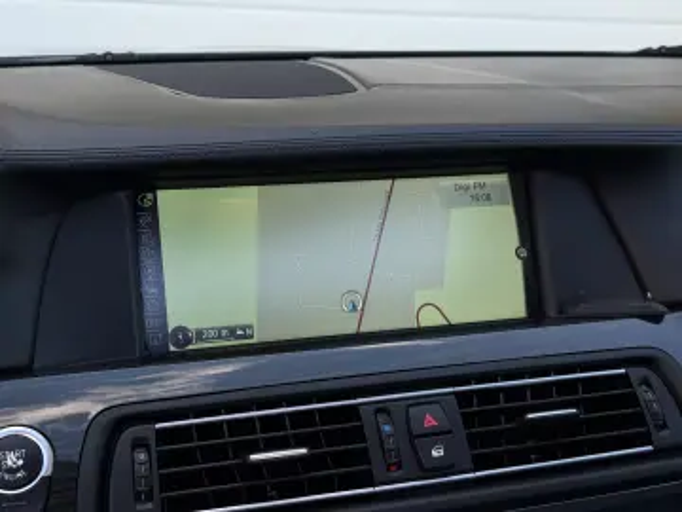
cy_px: 256
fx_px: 946
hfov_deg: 39.7
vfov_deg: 30.3
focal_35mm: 48
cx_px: 341
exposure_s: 1/337
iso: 64
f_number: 1.78
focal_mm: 6.76
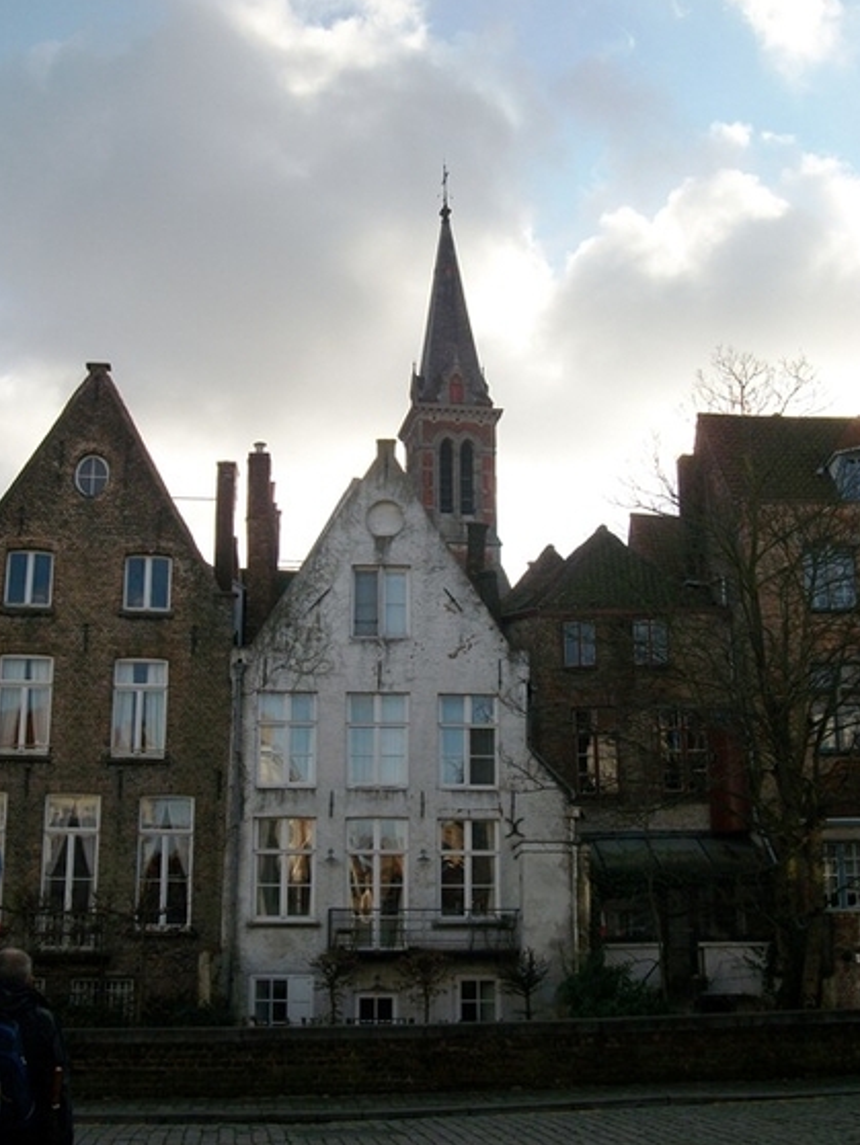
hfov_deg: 33.6
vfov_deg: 43.8
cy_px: 566
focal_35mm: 43
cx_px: 413
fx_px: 1423
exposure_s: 1/125
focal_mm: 7.1
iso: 80
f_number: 9.9
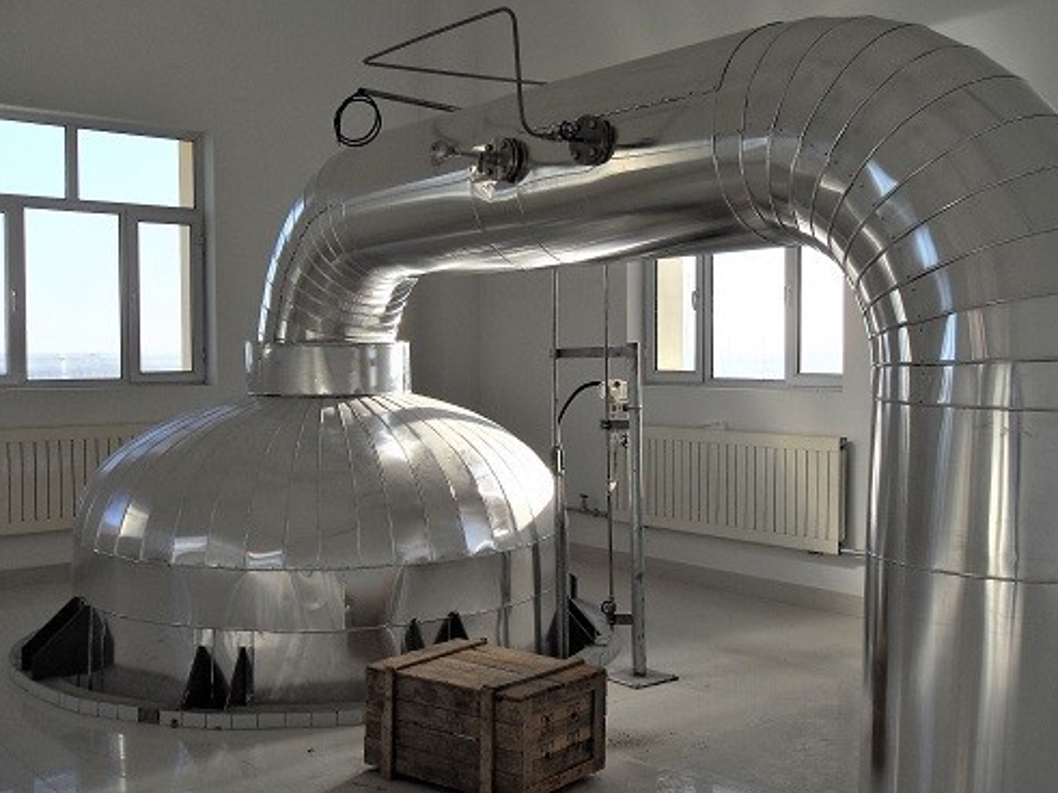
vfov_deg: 37.7
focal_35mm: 38
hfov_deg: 49.0
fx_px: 1161
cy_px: 386
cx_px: 559
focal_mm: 6.3
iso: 80
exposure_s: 1/350
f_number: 3.5
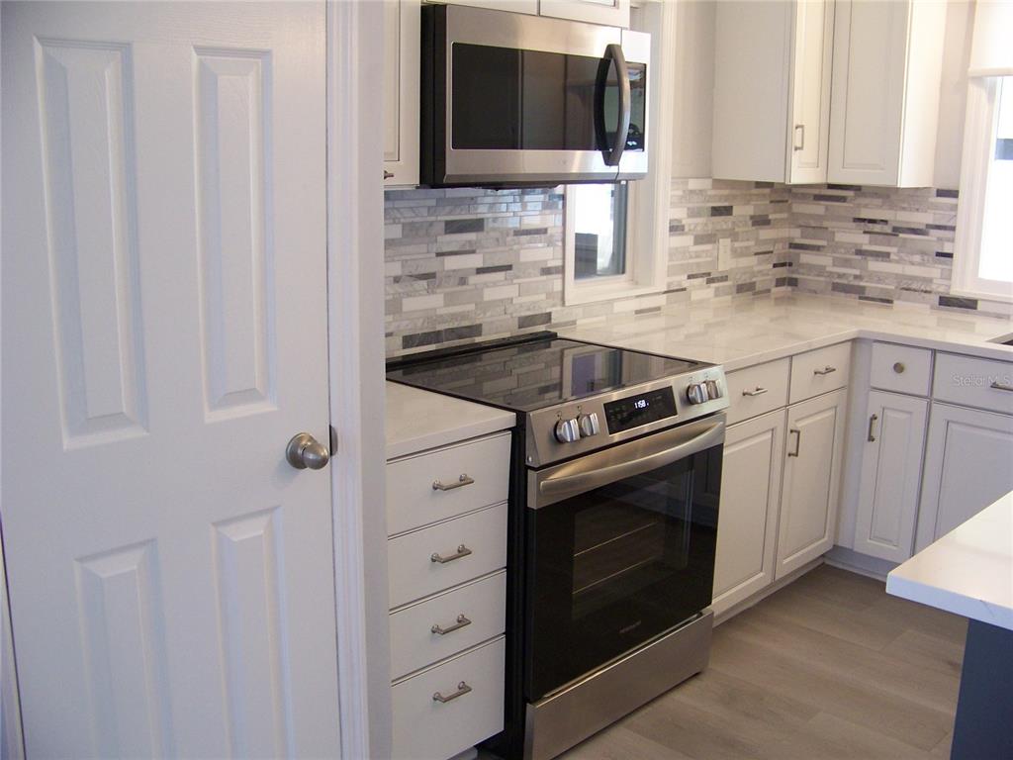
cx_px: 506
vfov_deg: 39.7
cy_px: 380
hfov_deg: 51.4
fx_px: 1054
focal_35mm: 36
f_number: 2.8
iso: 160
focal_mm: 5.85
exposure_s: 1/30
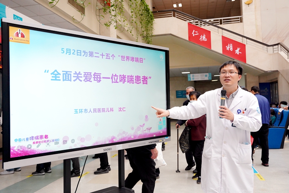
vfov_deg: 39.5
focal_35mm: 33
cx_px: 144
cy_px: 96
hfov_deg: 56.7
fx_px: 268
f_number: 5.6
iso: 5000
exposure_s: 1/200
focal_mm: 33.4
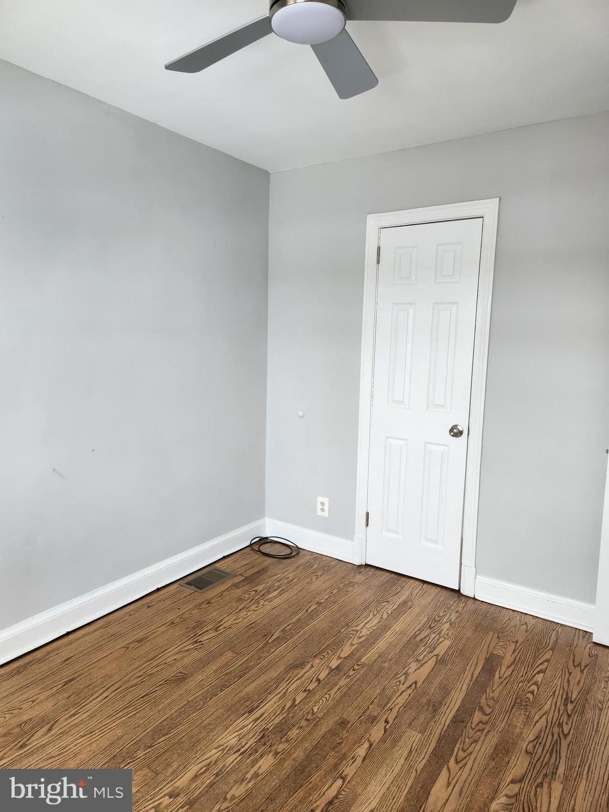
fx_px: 540
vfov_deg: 73.9
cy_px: 406
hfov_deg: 58.9
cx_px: 304
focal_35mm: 23
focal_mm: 5.4
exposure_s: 1/180
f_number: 1.8
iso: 125
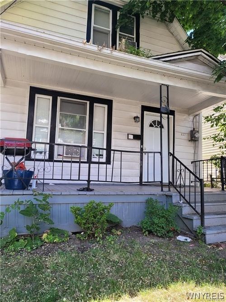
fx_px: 226
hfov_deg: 53.0
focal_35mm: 26
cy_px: 151
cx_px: 113
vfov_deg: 67.3
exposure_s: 1/192
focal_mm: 5
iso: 40
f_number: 1.8
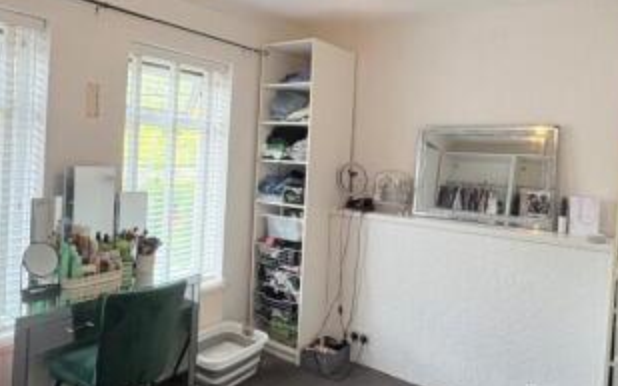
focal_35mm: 28
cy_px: 161
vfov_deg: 44.4
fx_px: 472
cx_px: 293
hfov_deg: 66.4
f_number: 2.2
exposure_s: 1/100
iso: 80
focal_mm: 2.22
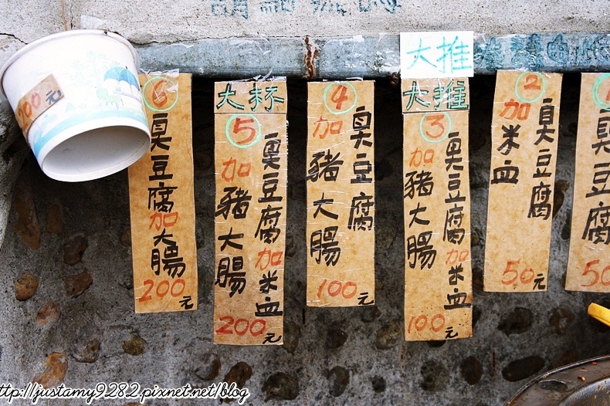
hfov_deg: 39.9
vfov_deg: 27.2
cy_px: 180
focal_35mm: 50
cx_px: 324
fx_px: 840
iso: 200
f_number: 5.6
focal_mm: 29
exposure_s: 1/80
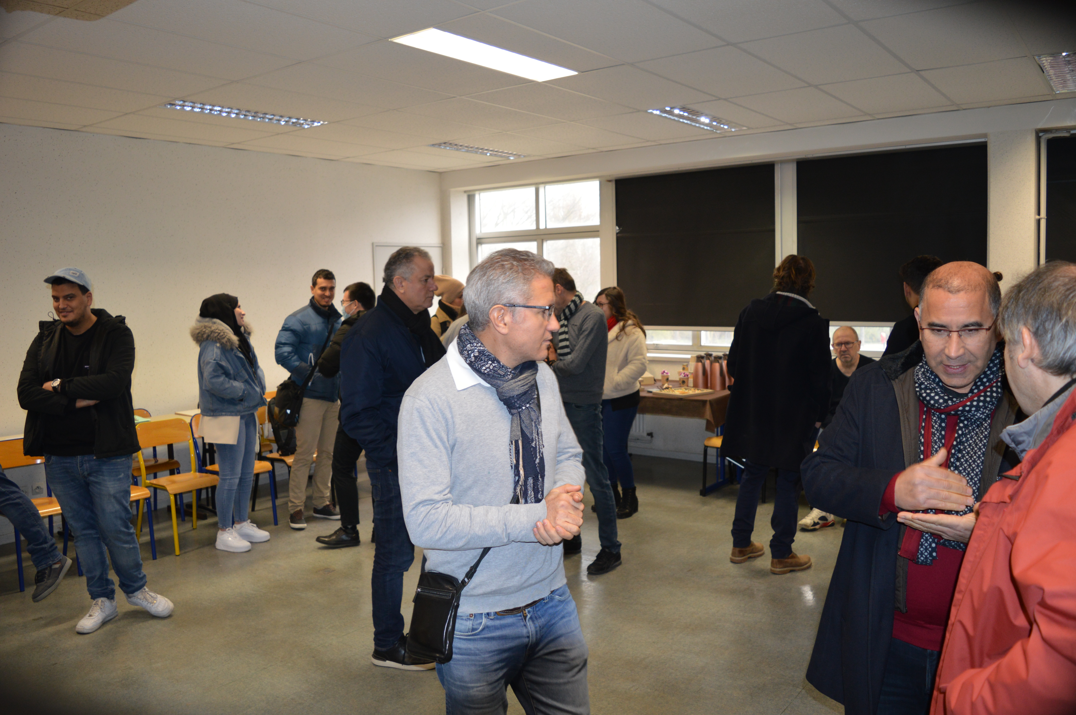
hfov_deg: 67.4
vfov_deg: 47.8
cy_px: 358
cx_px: 538
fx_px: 806
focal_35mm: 27
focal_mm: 18
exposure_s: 1/60
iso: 450
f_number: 3.5
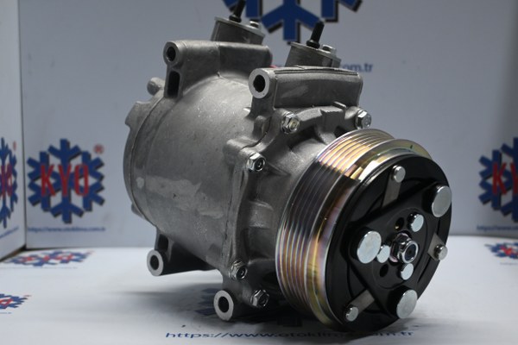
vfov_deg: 23.8
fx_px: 820
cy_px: 172
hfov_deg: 35.1
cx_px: 259
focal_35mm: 57
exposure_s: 1/60
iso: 800
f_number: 5.6
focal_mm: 38
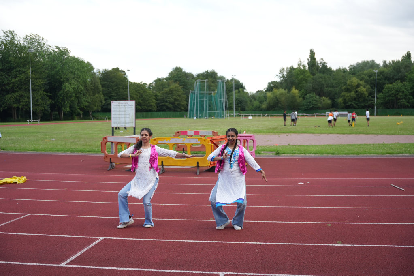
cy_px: 138
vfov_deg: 32.8
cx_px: 207
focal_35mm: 41
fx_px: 469
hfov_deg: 47.6
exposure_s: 1/640
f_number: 2.8
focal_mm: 40.8
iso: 250
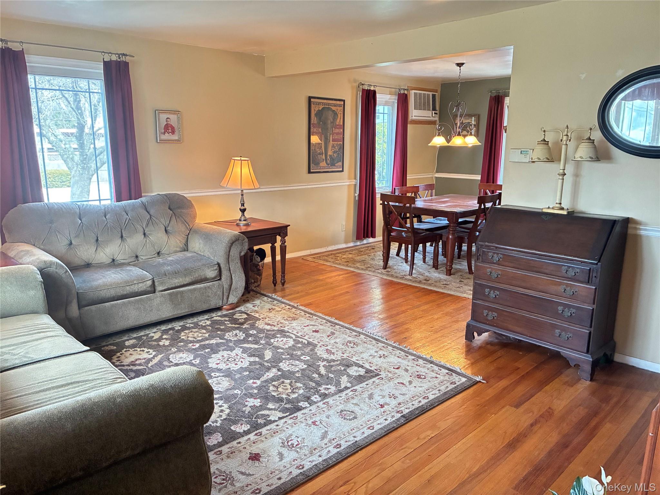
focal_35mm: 26
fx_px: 496
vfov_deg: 53.1
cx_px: 330
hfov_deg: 67.3
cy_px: 248
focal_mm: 4.2
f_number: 1.64
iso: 320
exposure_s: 1/40
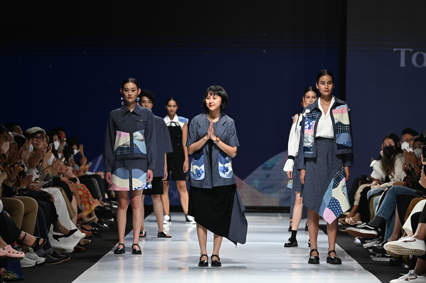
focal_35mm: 175
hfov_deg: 11.8
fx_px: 2069
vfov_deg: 7.8
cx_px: 213
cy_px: 142
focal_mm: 175
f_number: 5
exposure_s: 1/400
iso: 1000
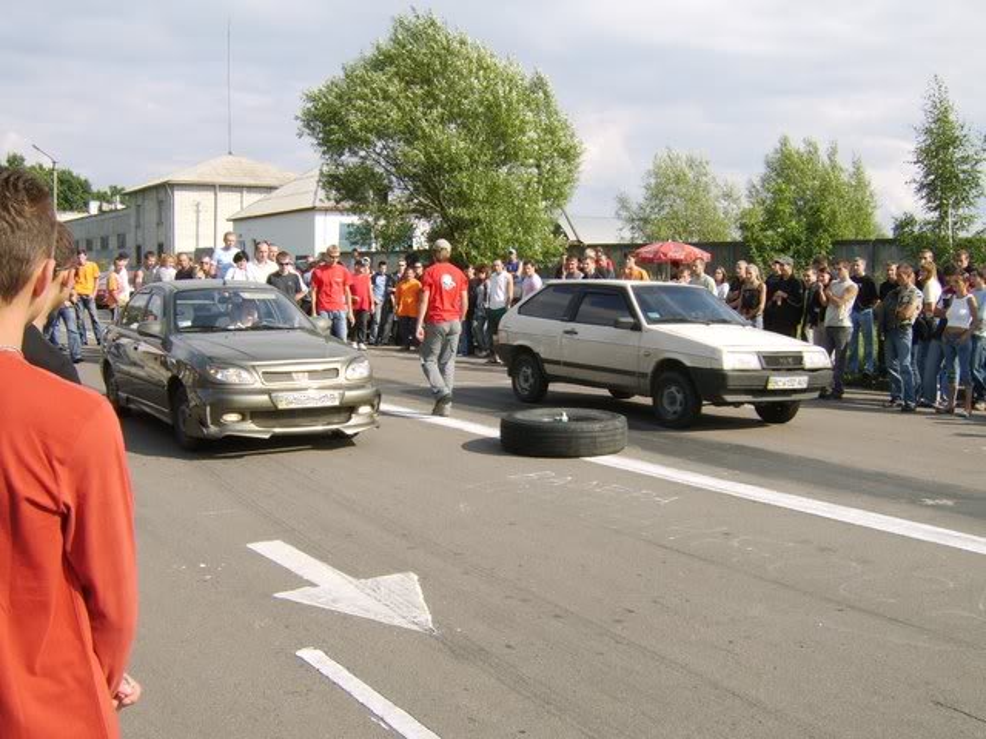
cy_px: 370
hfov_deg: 58.4
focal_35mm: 31
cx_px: 493
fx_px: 883
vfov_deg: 45.4
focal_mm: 8.13
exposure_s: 1/210
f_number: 6.7
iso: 71
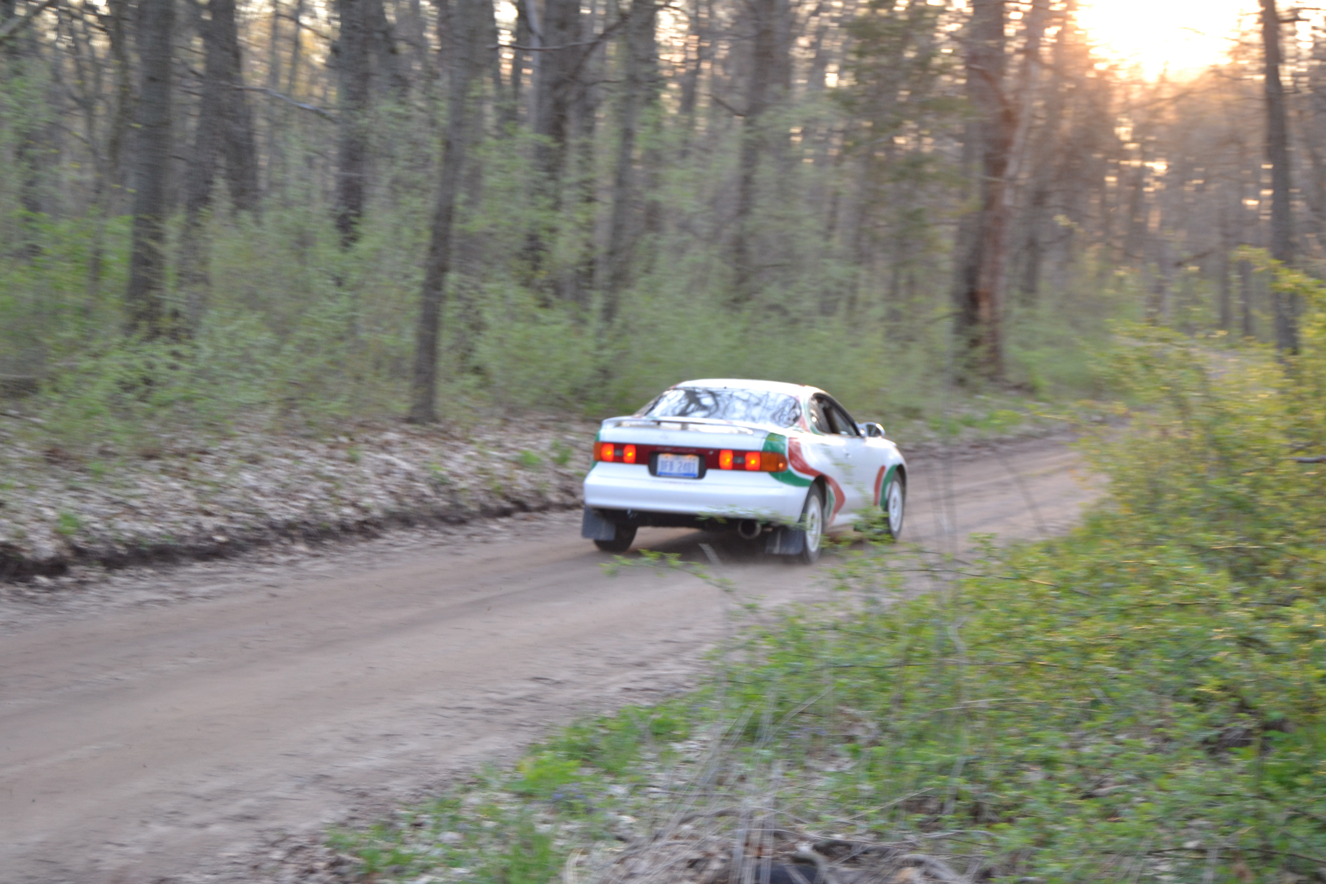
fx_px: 2357
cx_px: 654
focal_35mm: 64
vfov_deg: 21.2
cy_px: 445
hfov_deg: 31.4
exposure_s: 1/60
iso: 560
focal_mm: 42
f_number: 5
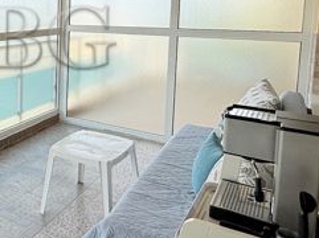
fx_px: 377
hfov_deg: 38.9
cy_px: 45
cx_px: -21
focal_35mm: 41
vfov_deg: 33.9
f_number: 2.2
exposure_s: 1/1087
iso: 50
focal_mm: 2.22
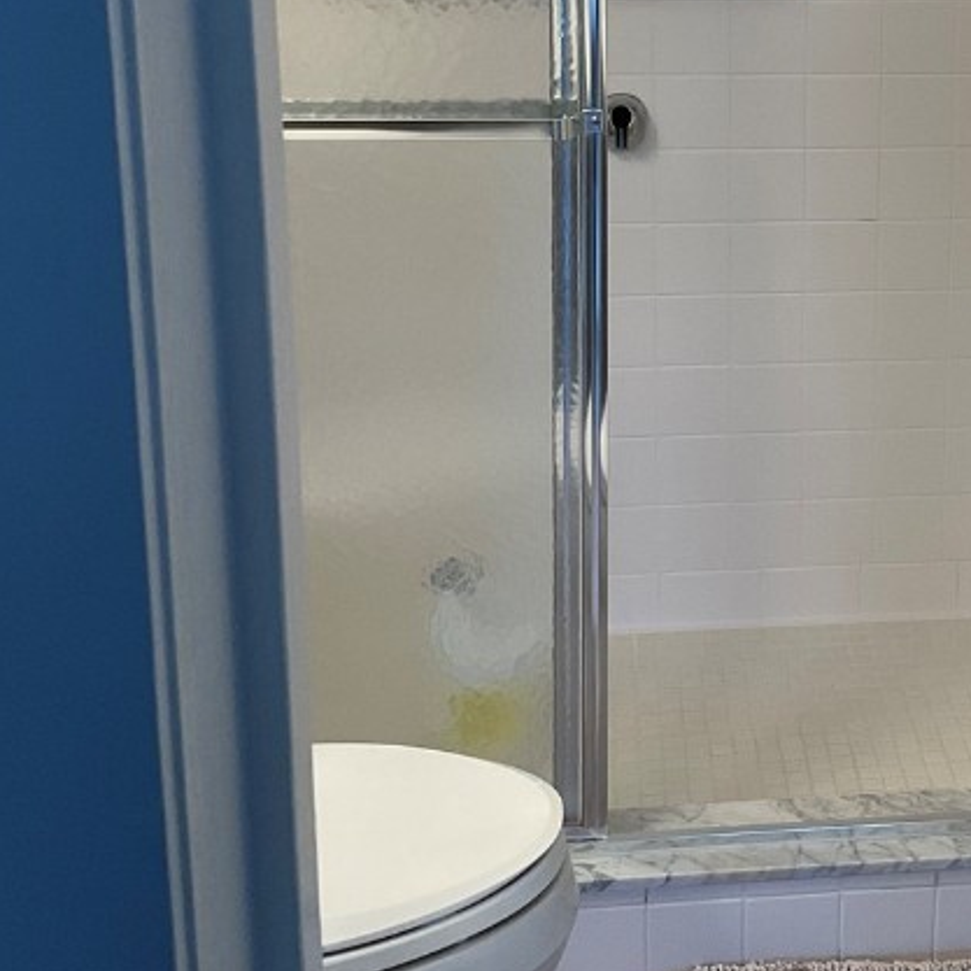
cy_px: 200
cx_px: 887
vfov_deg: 26.8
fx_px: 1999
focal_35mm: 63
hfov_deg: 26.3
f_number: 1.8
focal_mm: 3
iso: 64
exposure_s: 1/120
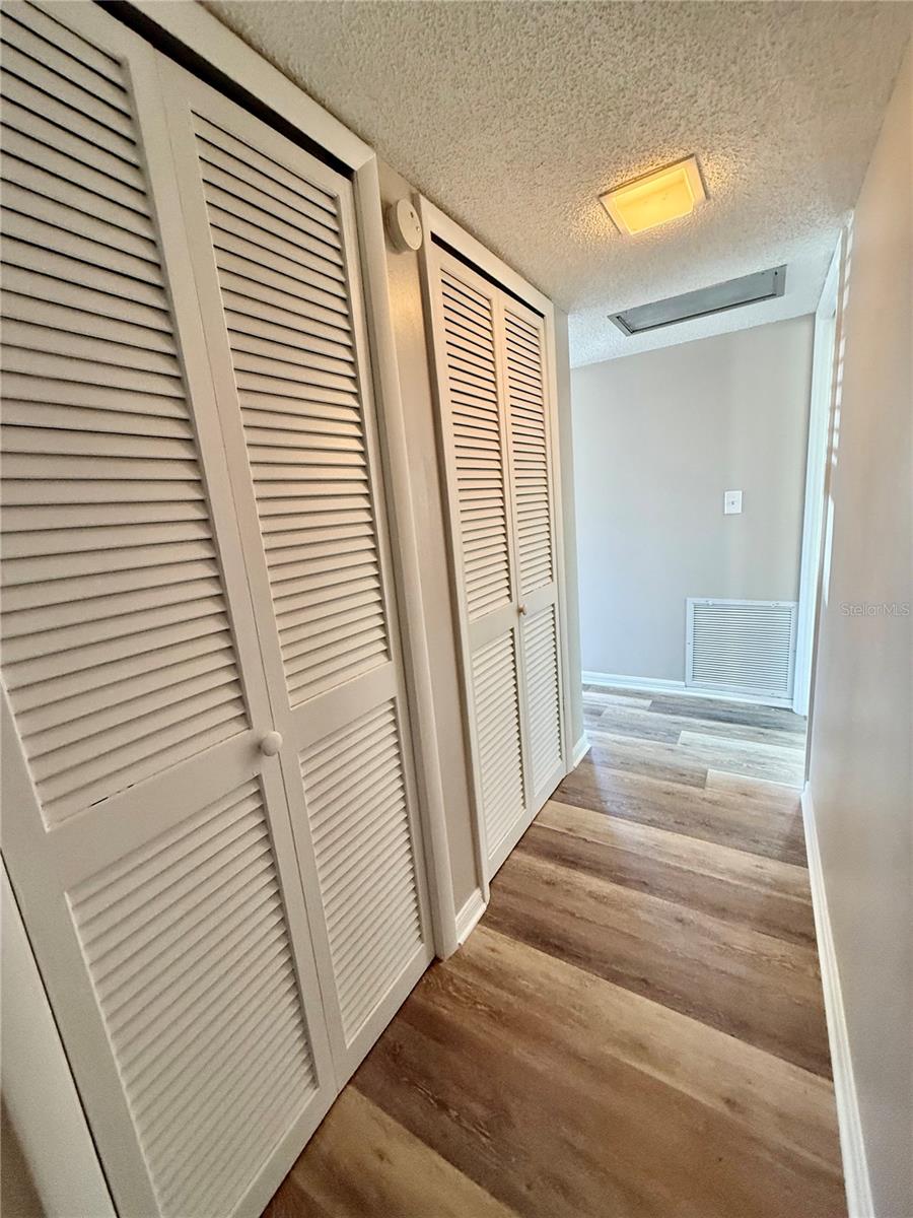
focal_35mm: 14
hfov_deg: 85.7
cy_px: 609
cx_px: 456
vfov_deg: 102.1
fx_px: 492
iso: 320
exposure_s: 1/60
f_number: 2.2
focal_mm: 2.22
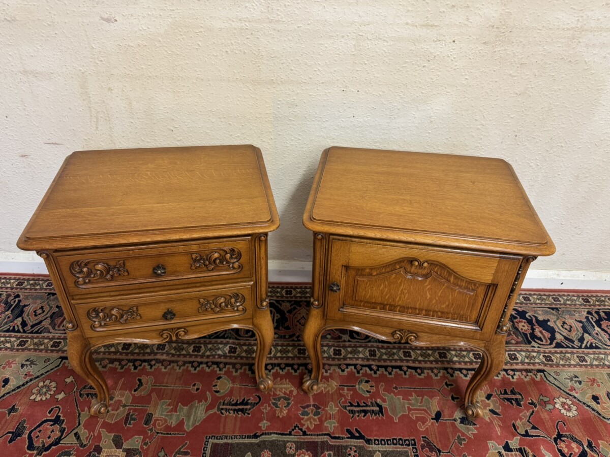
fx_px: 423
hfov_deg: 71.6
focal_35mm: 24
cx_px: 305
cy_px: 228
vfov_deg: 56.8
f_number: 1.78
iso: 160
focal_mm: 6.76
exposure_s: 1/50
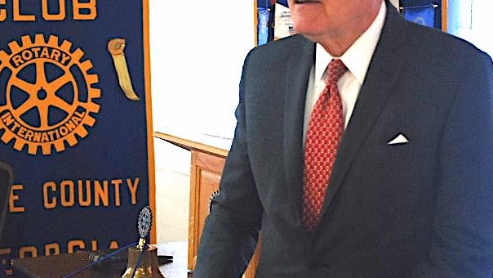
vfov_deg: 12.1
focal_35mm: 100
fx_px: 1307
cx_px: 224
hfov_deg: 21.3
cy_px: 83
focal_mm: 48
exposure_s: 1/30
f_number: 4.8
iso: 640
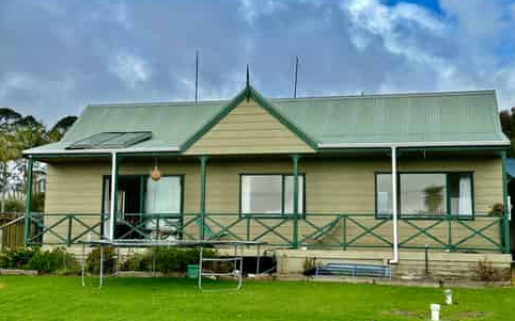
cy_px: 150
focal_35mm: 52
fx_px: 730
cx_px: 261
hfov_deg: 38.9
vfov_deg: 24.9
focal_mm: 6.86
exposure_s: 1/2358
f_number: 1.78
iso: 64
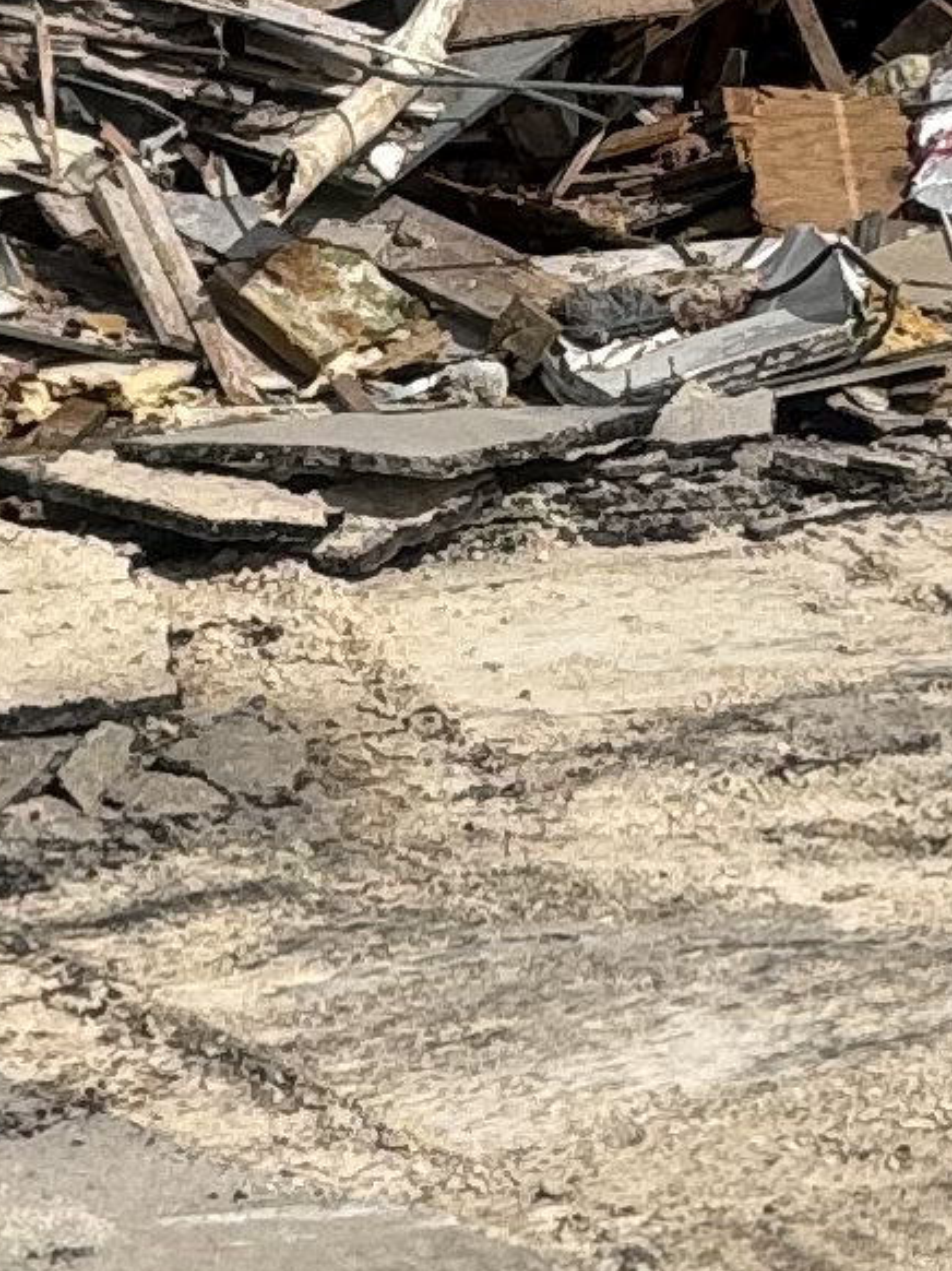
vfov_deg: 20.1
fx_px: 3560
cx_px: 369
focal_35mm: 97
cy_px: 306
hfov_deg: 15.2
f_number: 2.2
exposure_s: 1/3906
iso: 40
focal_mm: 2.22
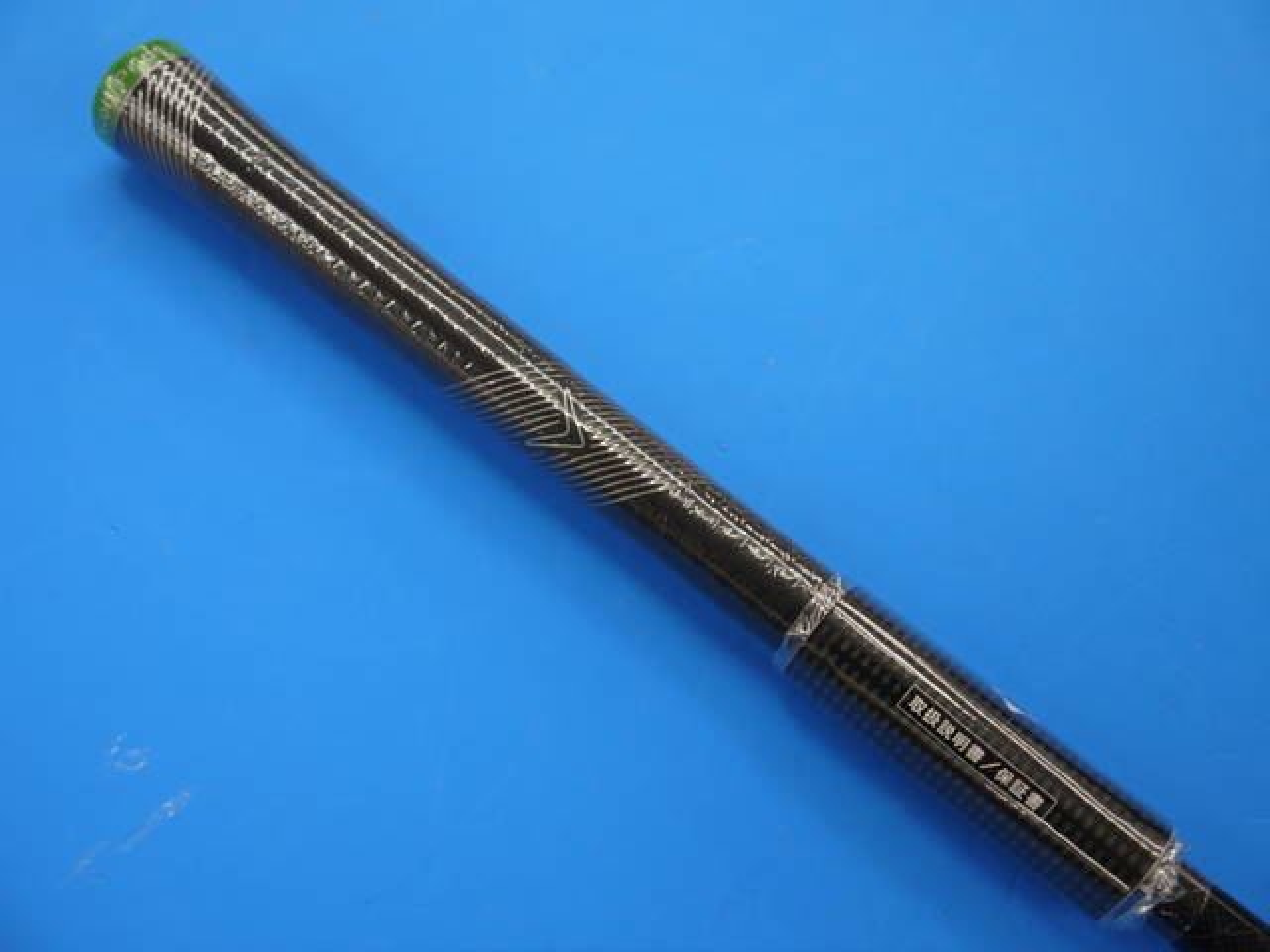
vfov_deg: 31.5
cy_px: 476
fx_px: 1688
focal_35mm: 46
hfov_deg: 41.2
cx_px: 635
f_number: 4.4
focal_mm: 23
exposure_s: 1/60
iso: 160
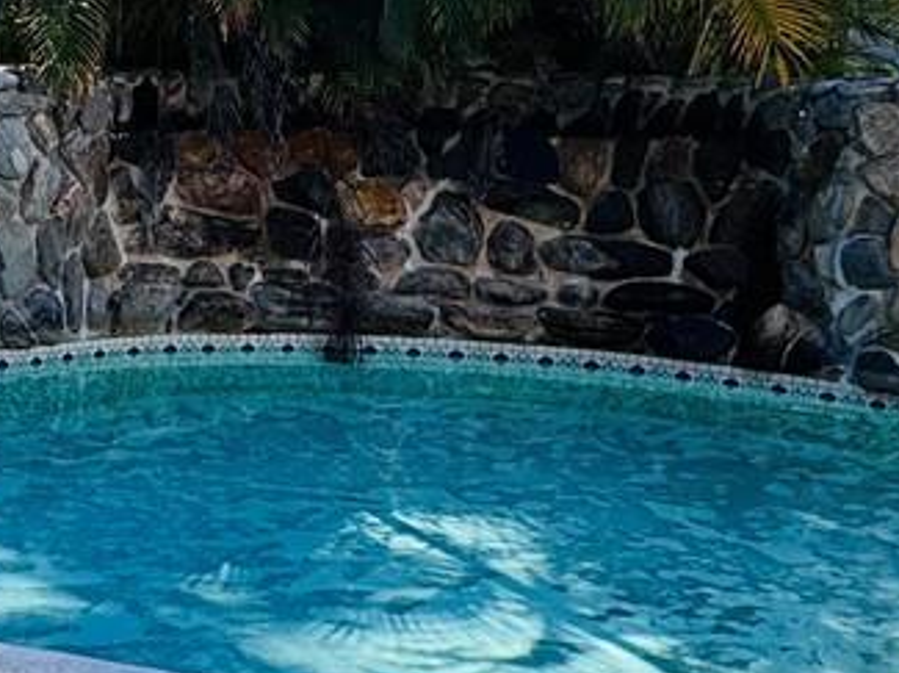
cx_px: -263
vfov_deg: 21.3
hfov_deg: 24.6
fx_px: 1790
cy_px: 330
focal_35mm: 69
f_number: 2.2
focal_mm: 2.22
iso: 40
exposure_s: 1/188
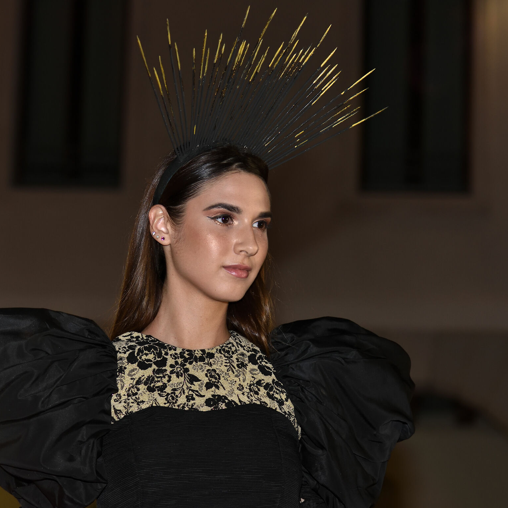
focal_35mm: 139
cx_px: 199
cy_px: 245
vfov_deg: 12.6
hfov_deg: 12.6
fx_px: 2308
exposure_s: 1/200
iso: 320
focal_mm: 105
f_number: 3.5
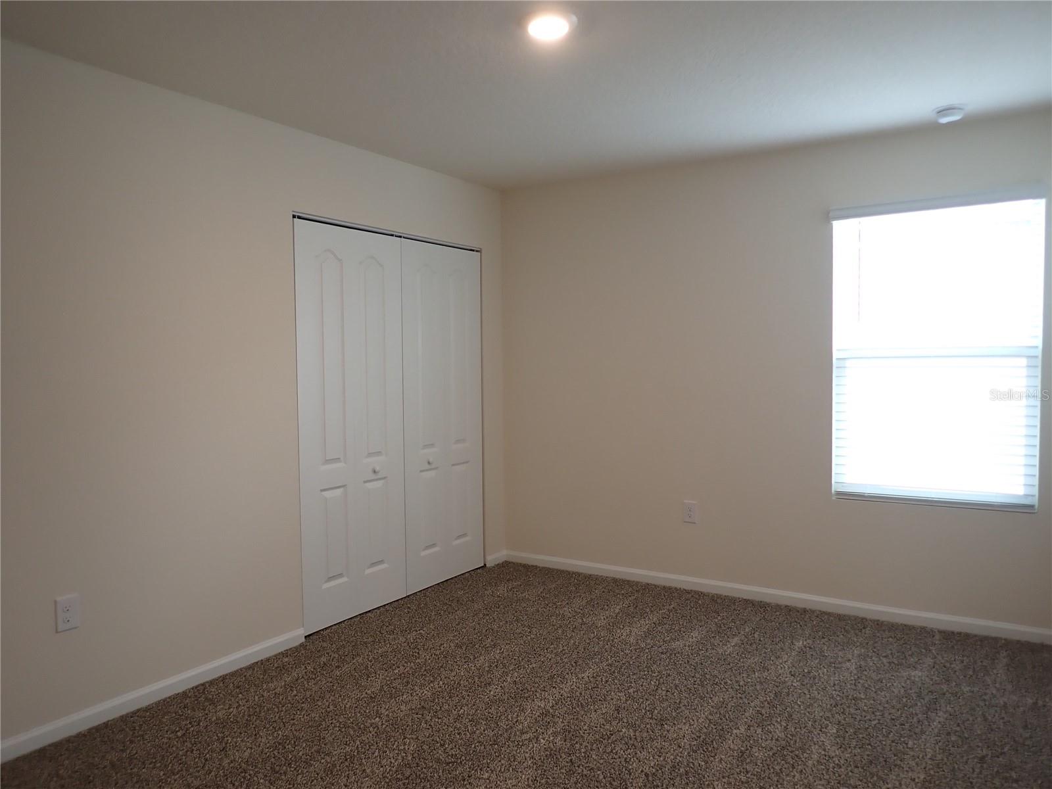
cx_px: 526
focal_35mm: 25
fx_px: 760
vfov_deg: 54.9
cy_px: 394
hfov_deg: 69.4
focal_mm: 4.5
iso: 160
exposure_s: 1/60
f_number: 2
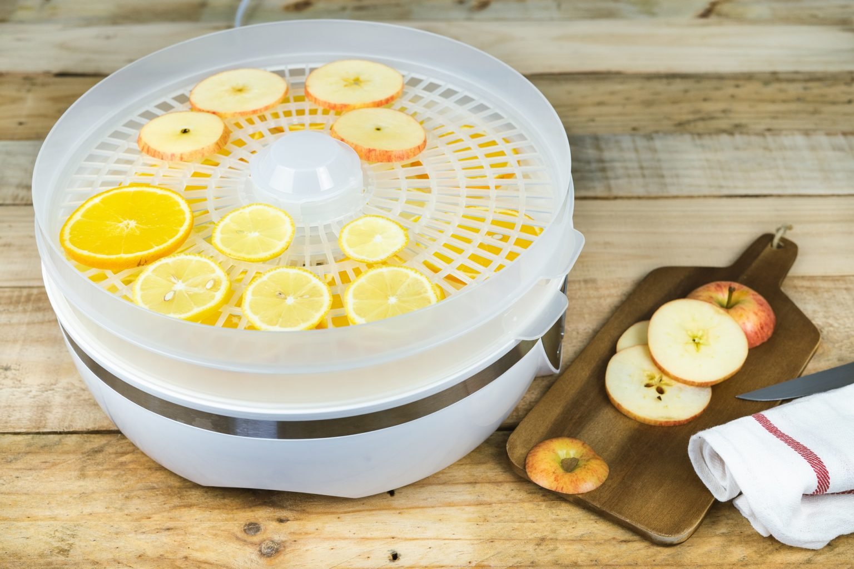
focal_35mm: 50
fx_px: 1186
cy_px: 284
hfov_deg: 39.6
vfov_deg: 27.0
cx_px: 427
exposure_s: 1/60
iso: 320
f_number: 5.6
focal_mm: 50
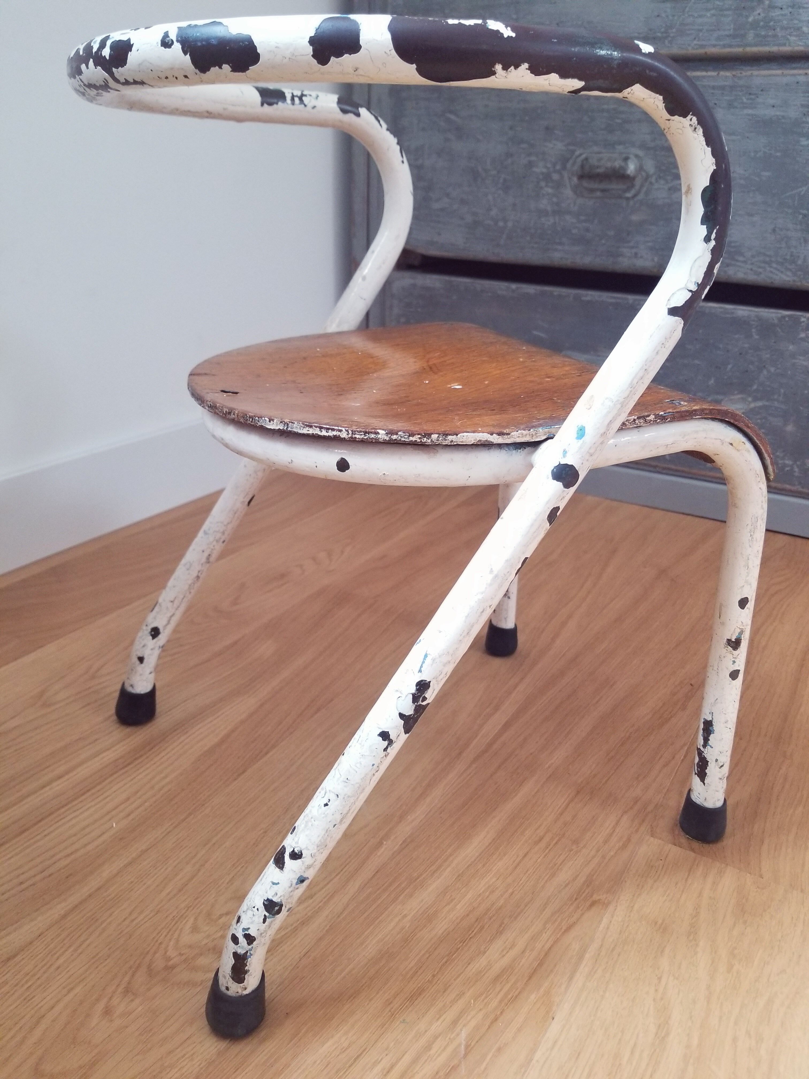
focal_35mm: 26
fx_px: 810
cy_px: 540
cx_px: 404
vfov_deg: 67.3
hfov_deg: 53.1
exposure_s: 1/17
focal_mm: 4.25
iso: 250
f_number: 1.7
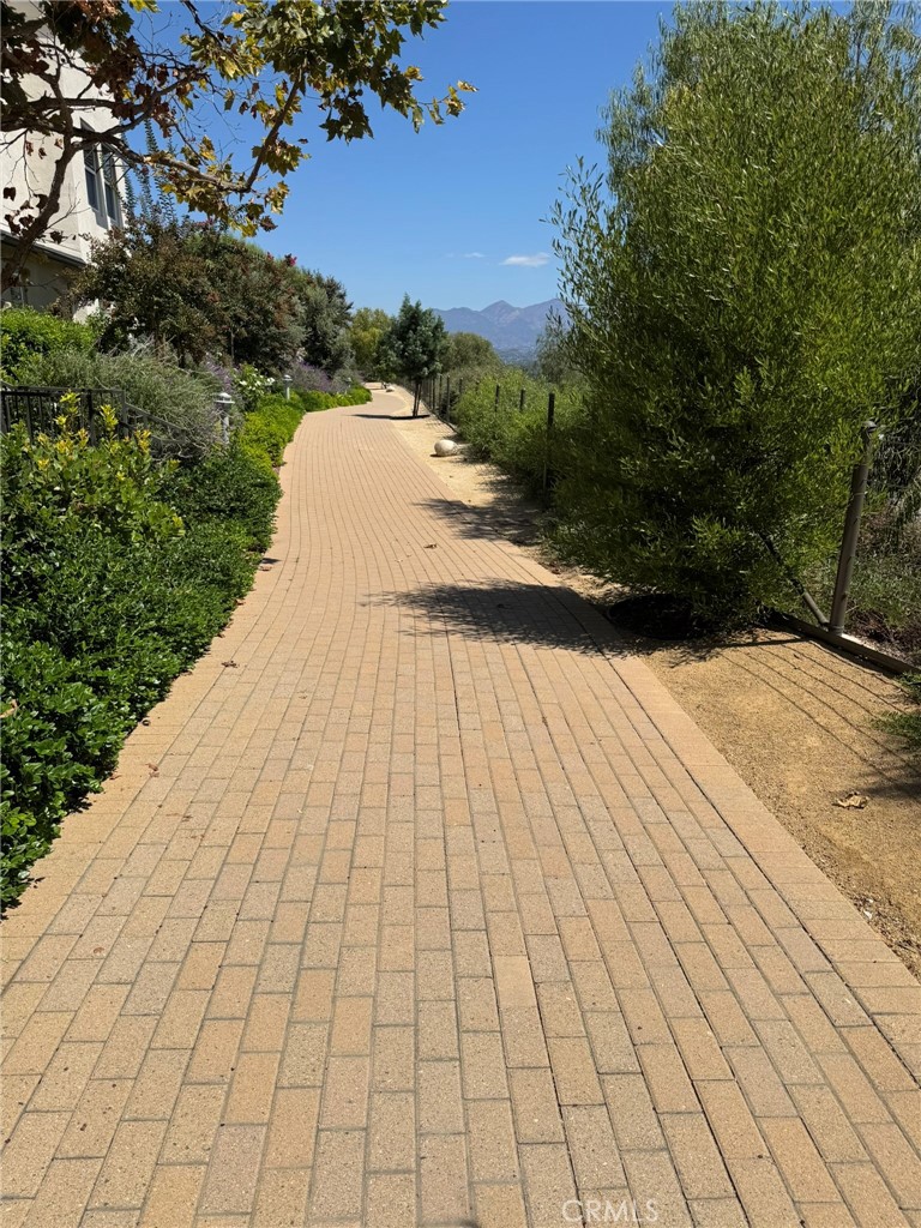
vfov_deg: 71.6
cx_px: 460
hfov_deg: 56.8
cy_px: 614
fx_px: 851
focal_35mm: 24
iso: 80
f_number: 1.78
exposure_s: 1/6410
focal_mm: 6.76
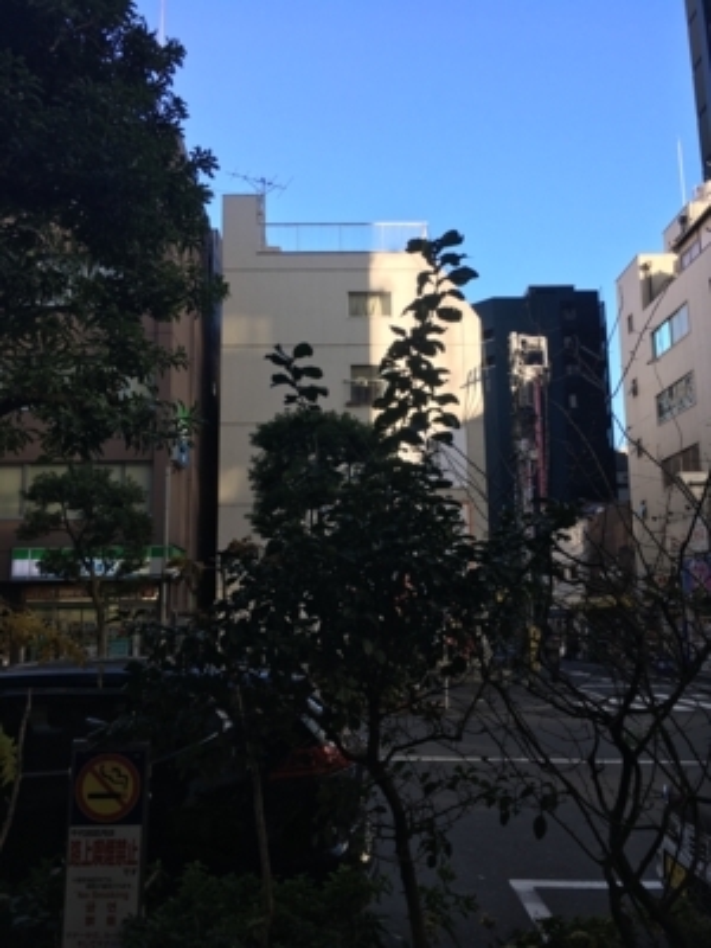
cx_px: 356
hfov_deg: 48.2
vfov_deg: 61.7
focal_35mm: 29
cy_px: 474
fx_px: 794
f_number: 2.2
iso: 25
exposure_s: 1/384
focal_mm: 4.15
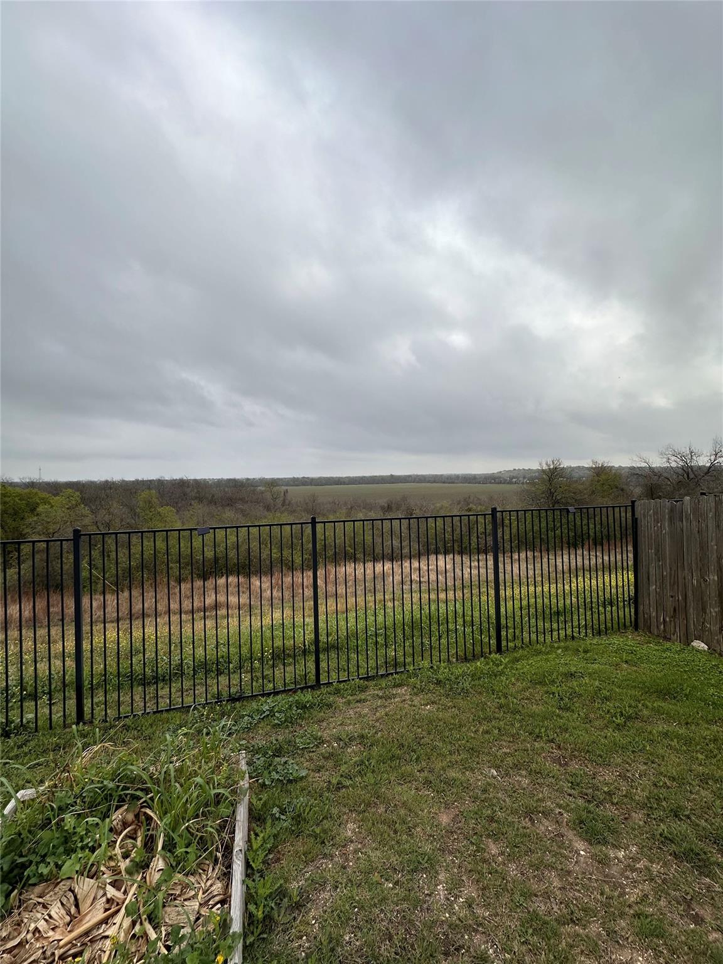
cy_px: 482
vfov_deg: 102.1
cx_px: 362
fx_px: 390
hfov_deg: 85.7
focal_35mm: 14
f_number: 2.2
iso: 40
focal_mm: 2.22
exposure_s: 1/2882
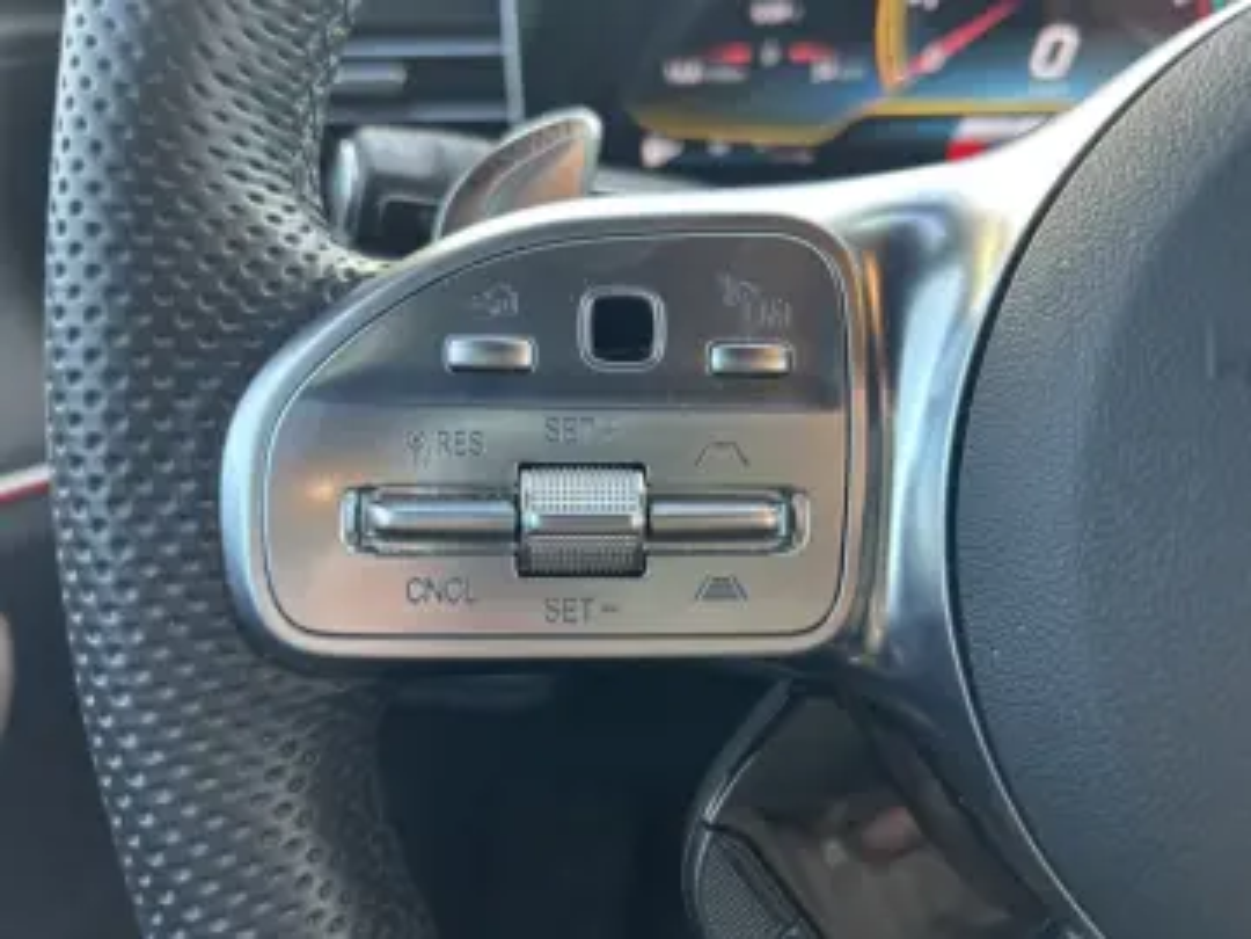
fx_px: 940
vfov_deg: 53.1
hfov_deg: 67.3
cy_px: 470
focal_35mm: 26
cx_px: 626
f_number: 1.5
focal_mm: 5.7
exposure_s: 1/121
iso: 80
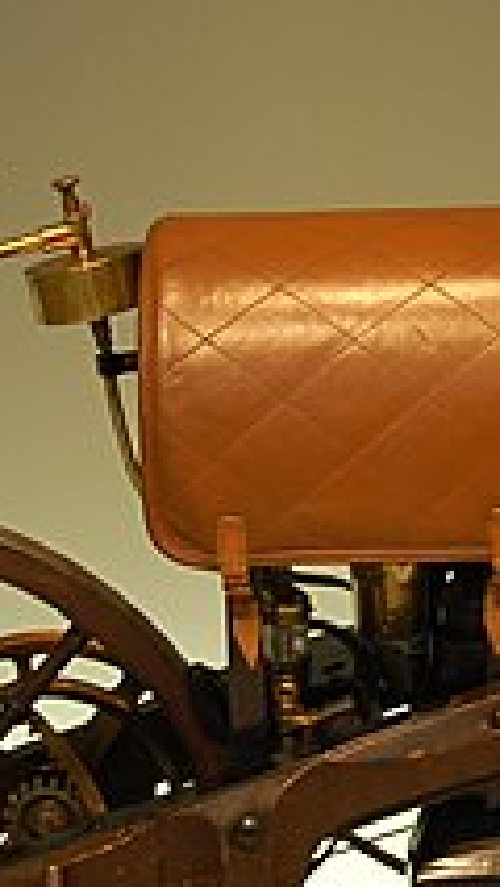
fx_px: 4214
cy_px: 612
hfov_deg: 6.8
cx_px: 517
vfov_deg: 12.0
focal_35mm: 179
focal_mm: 38
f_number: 7.1
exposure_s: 1/20
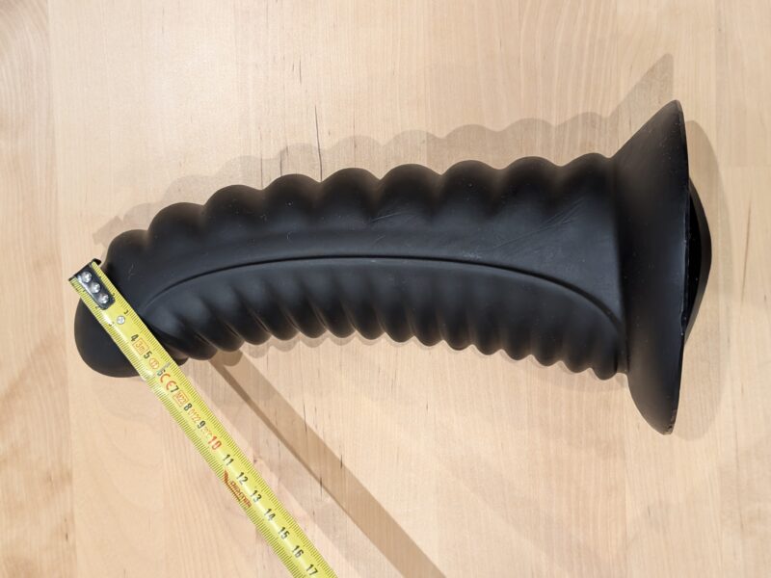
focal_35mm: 49
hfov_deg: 38.9
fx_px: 1091
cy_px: 289
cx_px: 386
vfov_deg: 29.7
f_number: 1.68
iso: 304
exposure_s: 1/116
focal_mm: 6.9
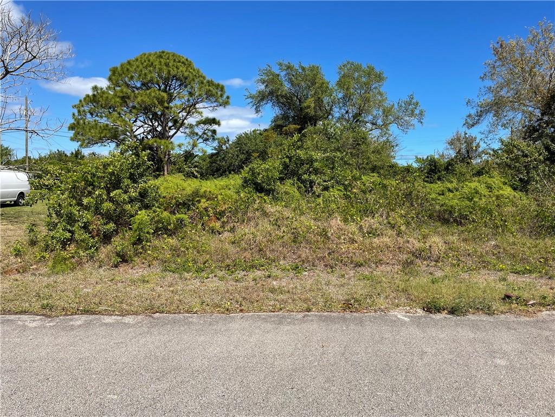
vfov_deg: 53.1
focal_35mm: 26
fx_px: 417
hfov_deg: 67.3
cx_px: 278
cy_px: 208
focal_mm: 4.2
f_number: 1.6
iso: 32
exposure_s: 1/3610
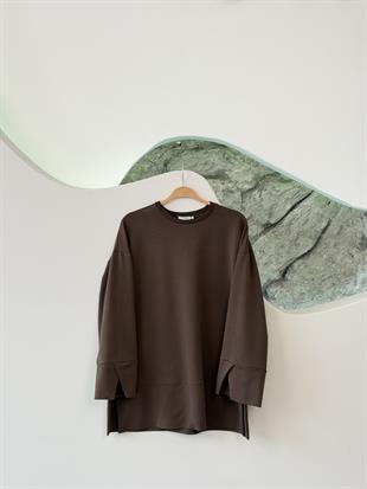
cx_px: 184
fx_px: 678
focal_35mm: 48
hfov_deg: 30.3
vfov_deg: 39.6
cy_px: 244
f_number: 1.78
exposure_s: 1/135
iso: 50
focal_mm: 6.76
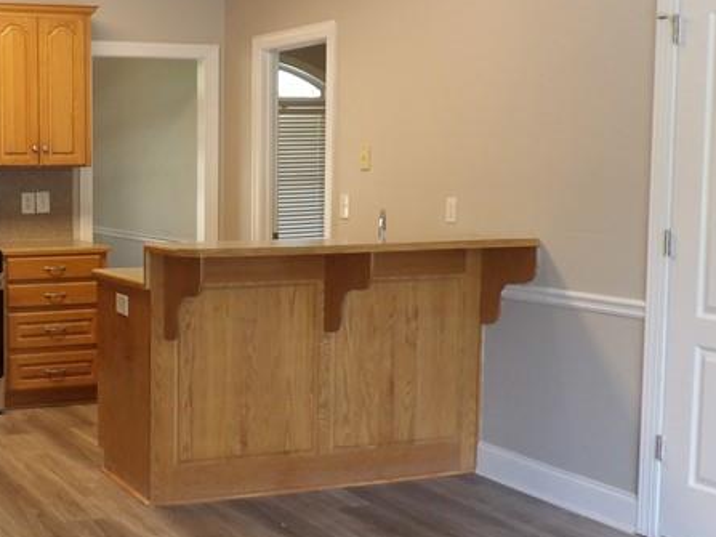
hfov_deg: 33.4
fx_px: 1137
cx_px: 91
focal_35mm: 55
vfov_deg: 26.5
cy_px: 292
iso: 200
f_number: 3.2
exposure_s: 1/32
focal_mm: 4.3
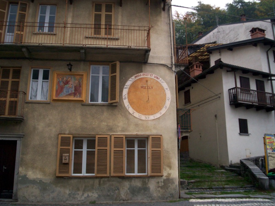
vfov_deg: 39.7
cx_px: 138
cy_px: 103
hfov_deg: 51.4
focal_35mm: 36
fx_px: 286
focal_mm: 5.9
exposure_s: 1/64
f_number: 4.5
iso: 140
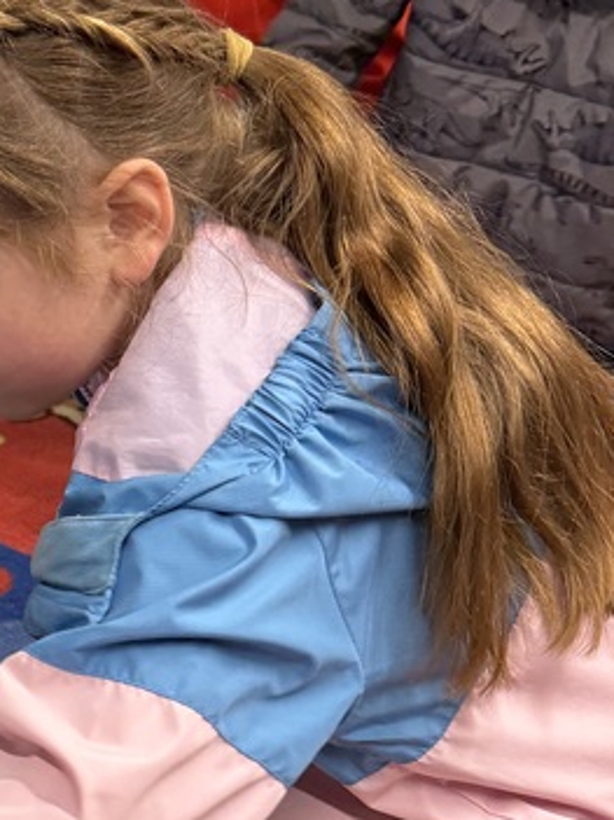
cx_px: -268
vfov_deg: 27.7
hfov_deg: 18.8
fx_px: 1657
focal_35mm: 70
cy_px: 474
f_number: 1.78
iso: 250
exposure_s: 1/60
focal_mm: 6.76
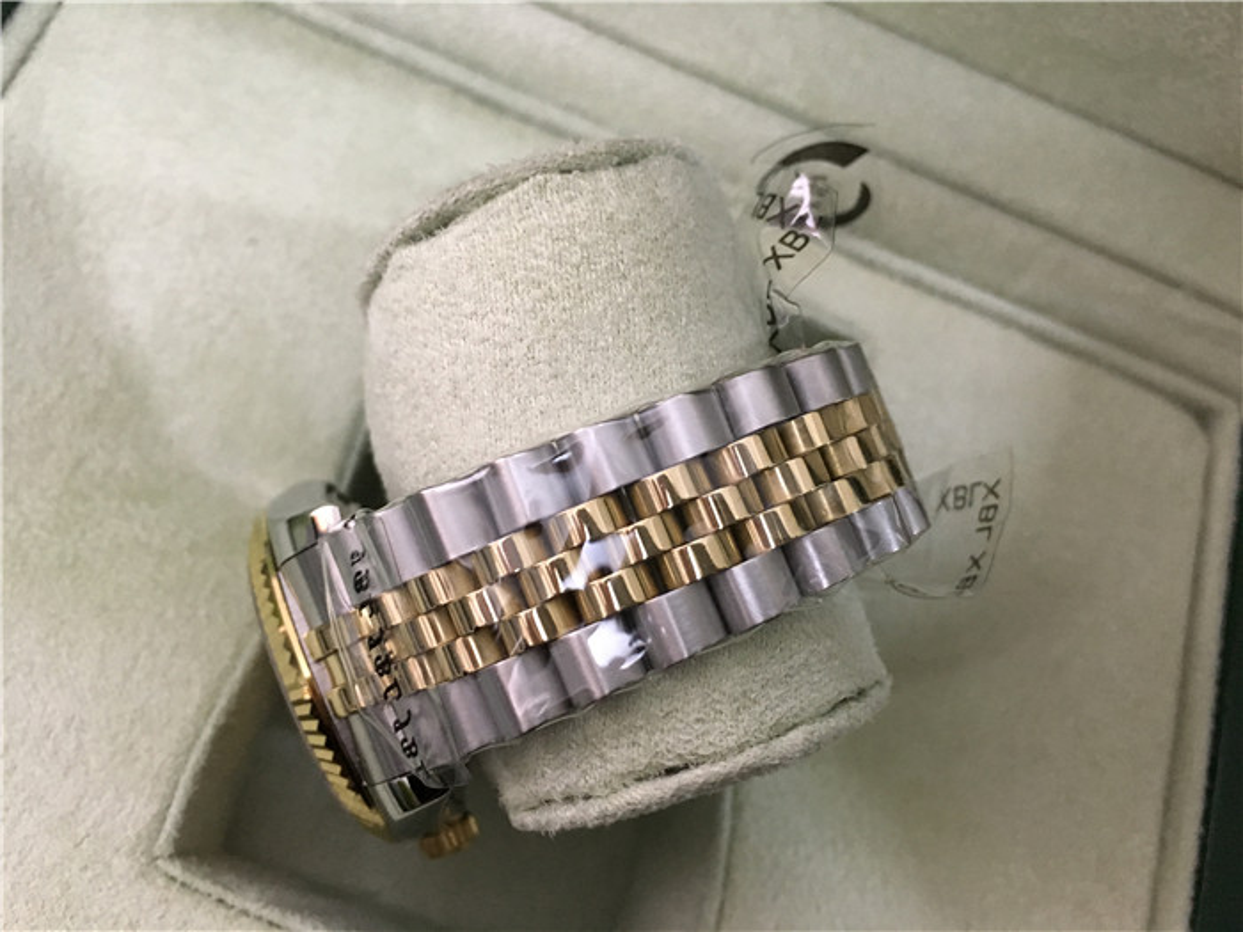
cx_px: 622
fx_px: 1041
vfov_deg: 48.2
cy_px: 466
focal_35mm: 29
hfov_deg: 61.7
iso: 200
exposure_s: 1/17
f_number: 2.2
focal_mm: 4.15
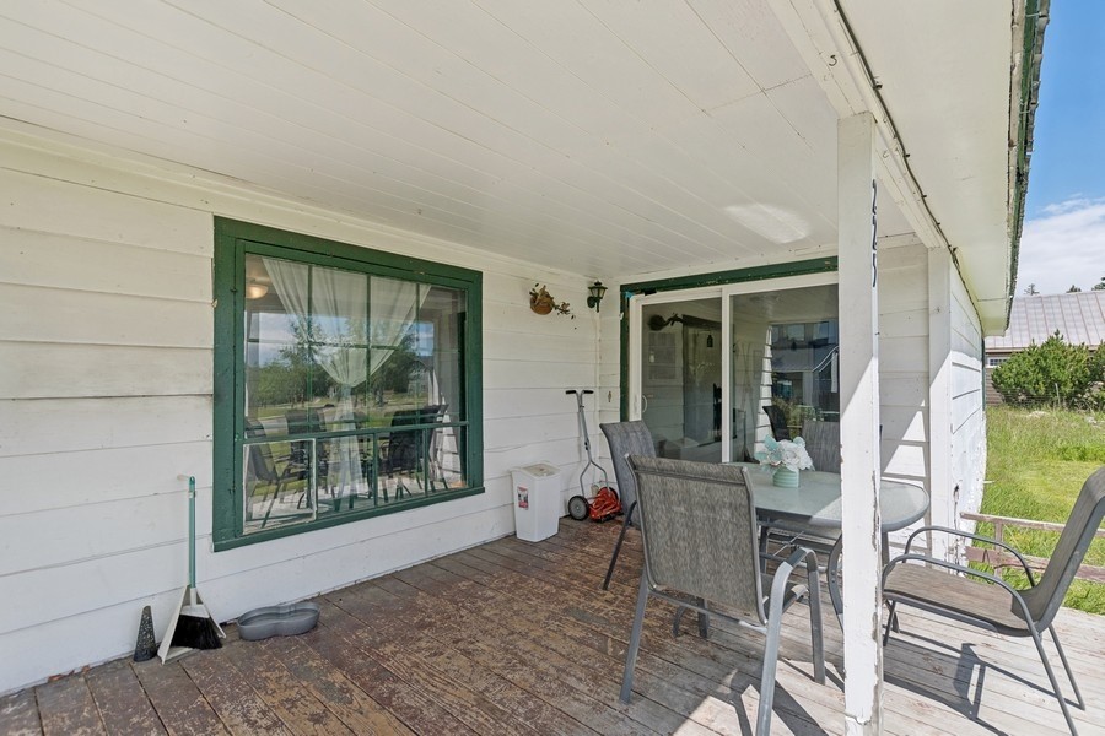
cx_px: 552
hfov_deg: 96.7
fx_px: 491
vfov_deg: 73.7
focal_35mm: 16
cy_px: 368
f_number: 6.3
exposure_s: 1/500
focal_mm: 11
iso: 100
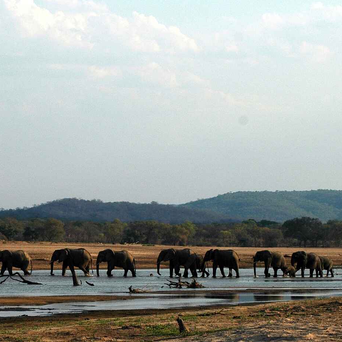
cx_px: 105
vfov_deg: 9.5
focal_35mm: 185
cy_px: 187
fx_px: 2068
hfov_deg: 9.4
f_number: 5.6
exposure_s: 1/1000
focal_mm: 70
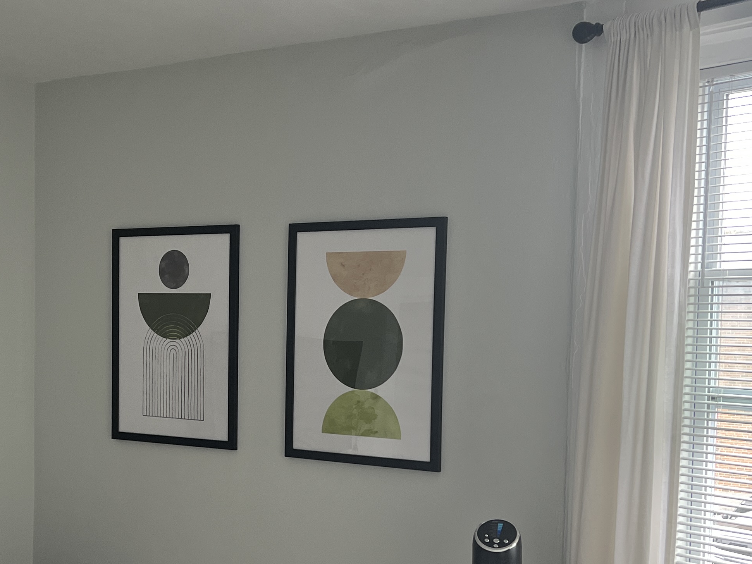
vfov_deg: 26.8
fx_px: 1173
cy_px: 388
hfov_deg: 35.2
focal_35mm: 54
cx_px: 251
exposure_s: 1/120
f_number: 1.5
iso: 125
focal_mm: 5.7
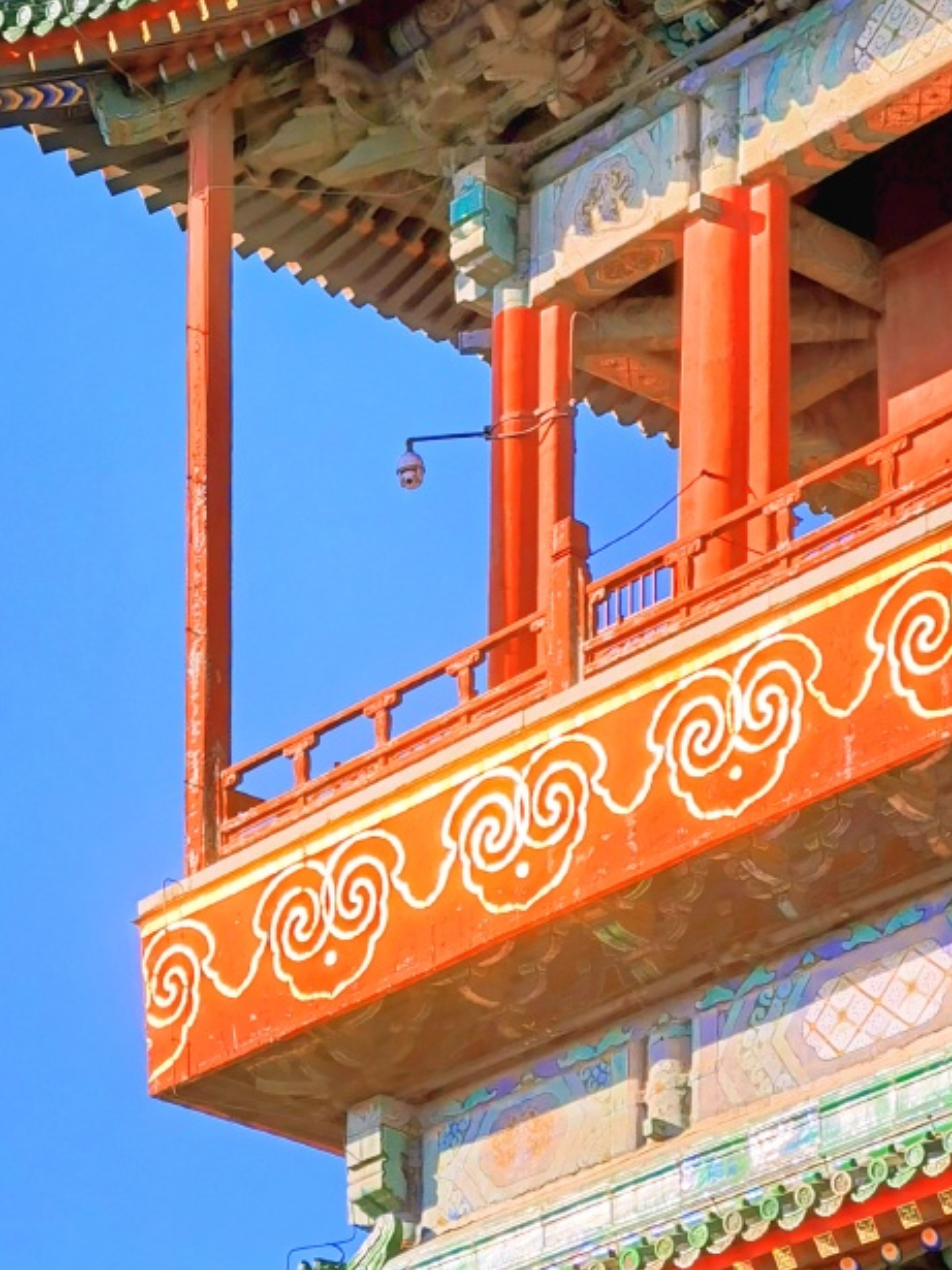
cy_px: 564
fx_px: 5796
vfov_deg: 12.5
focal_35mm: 158
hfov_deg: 9.4
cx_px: 302
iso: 50
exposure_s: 1/1876
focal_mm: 7.48
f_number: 2.4
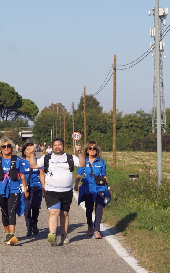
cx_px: 57
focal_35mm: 174
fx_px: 1291
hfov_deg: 7.5
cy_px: 161
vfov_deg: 12.0
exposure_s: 1/250
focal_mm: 55
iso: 100
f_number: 9
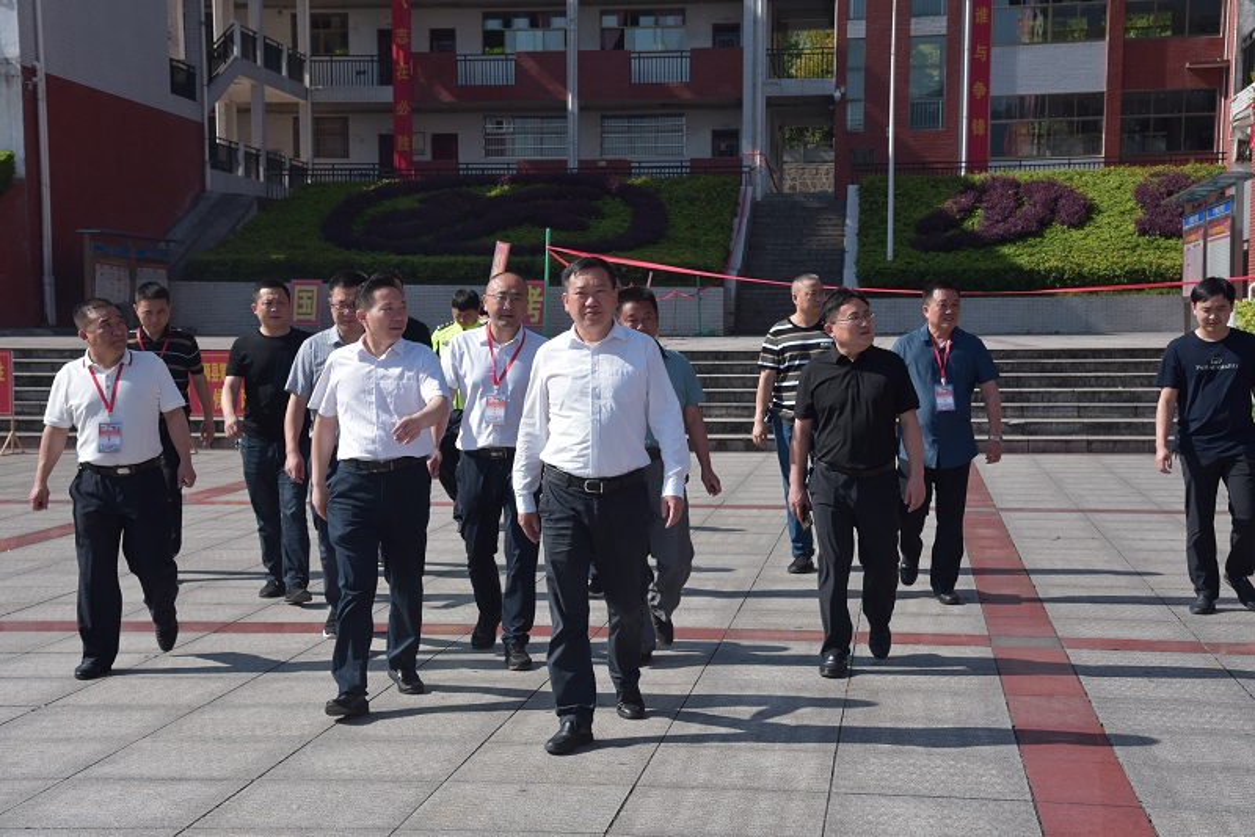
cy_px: 418
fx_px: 2023
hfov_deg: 34.5
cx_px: 628
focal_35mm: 58
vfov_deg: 23.4
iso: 1000
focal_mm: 58
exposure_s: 1/1600
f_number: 10
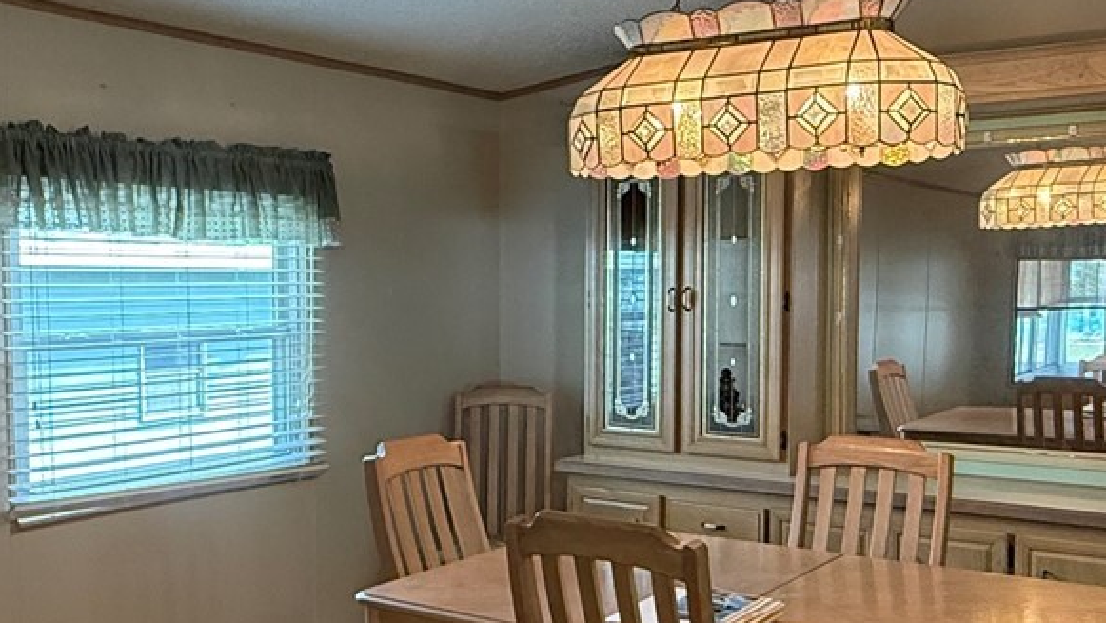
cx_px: 499
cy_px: 356
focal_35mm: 42
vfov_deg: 28.3
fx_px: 1232
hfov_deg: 48.3
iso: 400
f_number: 2.2
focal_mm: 2.22
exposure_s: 1/120
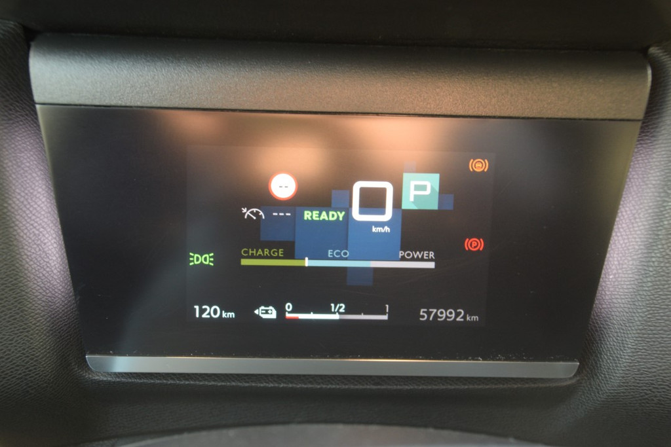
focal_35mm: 57
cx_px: 336
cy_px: 224
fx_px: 1062
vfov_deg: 23.8
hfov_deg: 35.0
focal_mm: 38
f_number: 4.5
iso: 720
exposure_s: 1/60
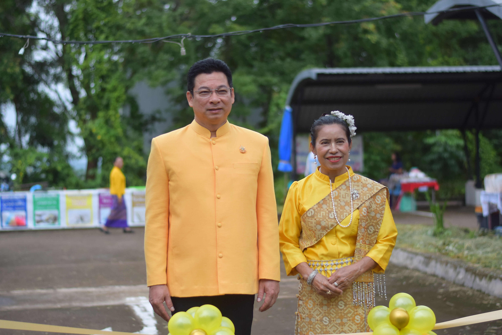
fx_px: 1046
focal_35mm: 75
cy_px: 168
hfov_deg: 27.0
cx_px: 251
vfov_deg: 18.2
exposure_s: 1/4000
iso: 400
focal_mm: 50
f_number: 1.8
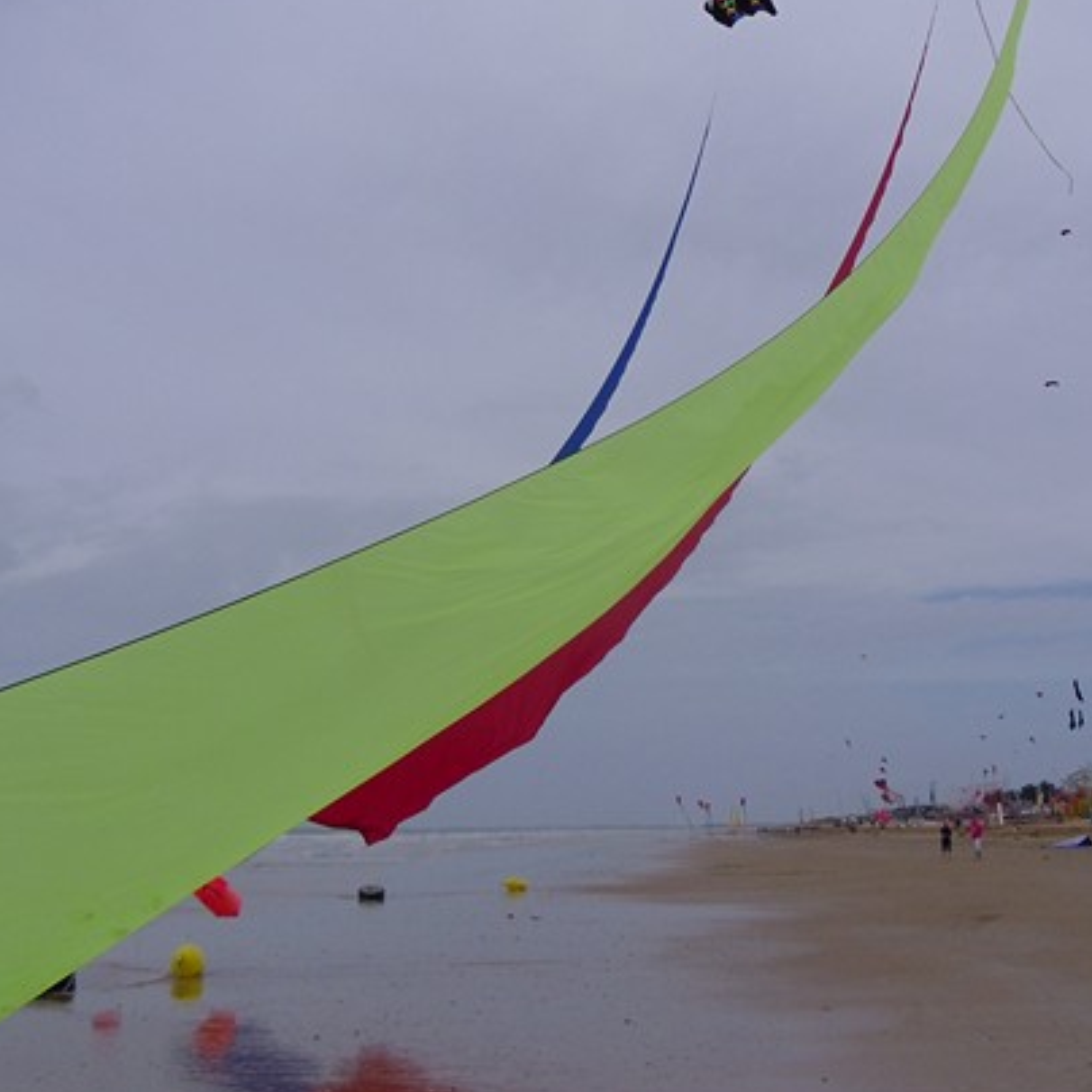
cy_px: 462
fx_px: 1713
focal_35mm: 48
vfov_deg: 35.3
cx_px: 564
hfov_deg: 35.4
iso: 80
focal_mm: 5.6
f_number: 9.5
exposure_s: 1/430
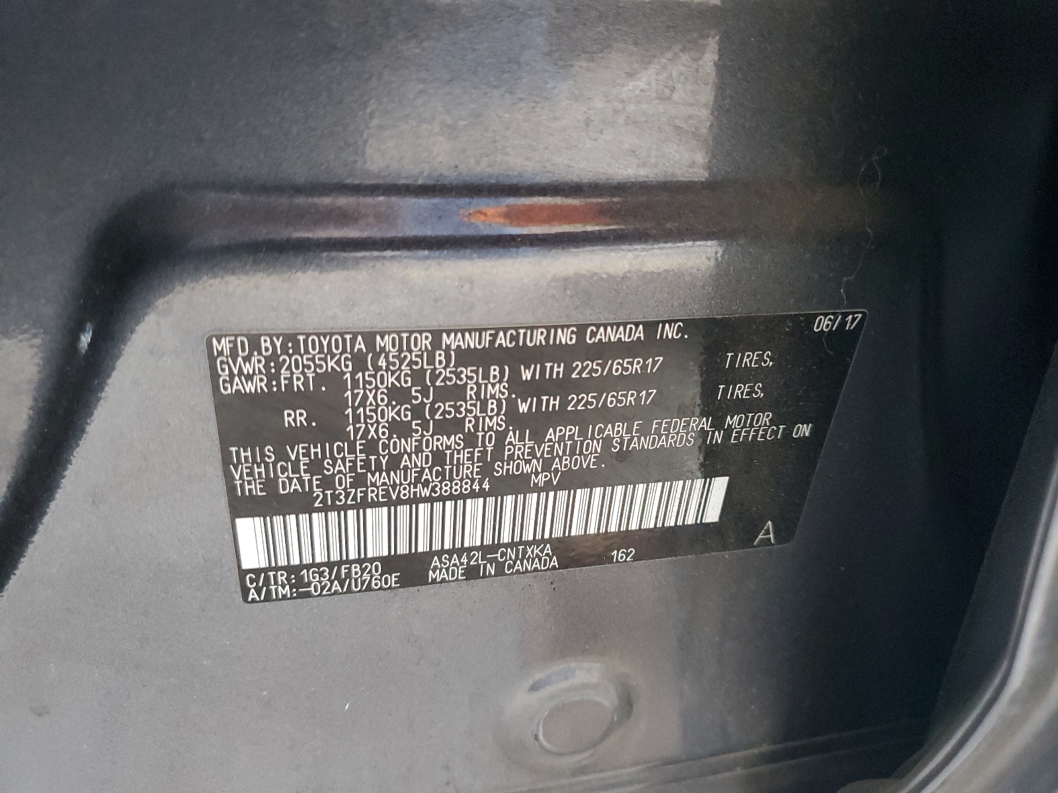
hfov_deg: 67.3
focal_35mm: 26
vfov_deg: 53.1
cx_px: 529
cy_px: 396
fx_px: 795
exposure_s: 1/60.2
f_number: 1.5
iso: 362
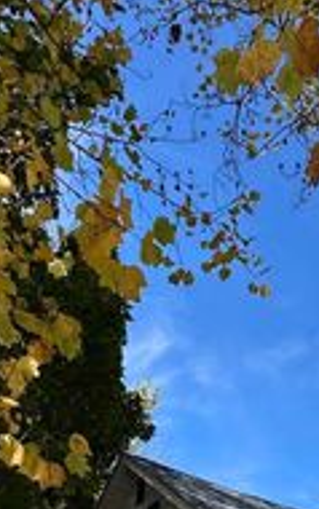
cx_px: 308
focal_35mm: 52
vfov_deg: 32.0
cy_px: 617
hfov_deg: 24.0
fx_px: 722
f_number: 2.2
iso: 50
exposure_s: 1/1435
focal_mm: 2.22
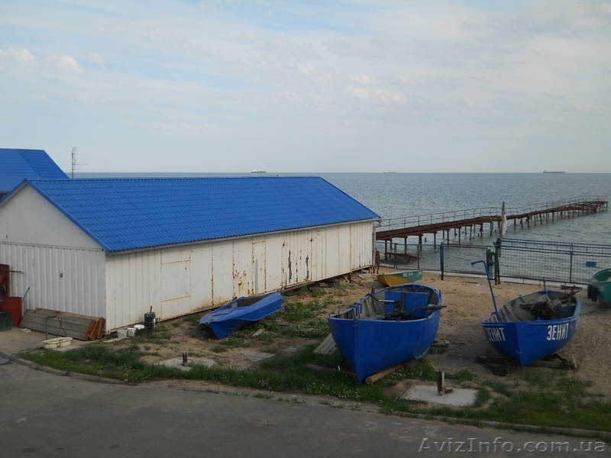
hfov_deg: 45.8
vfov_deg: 35.1
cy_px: 229
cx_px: 306
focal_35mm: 41
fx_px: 724
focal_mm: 6.72
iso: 80
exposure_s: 1/320
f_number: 5.5
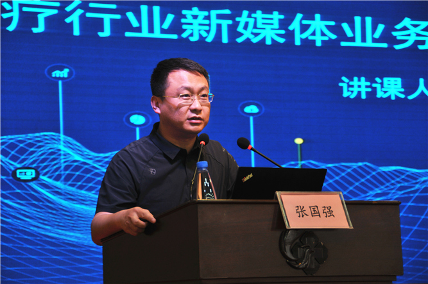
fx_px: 1603
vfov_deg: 10.1
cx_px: 214
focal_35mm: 135
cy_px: 142
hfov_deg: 15.2
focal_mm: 90
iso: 400
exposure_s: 1/50
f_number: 5.3
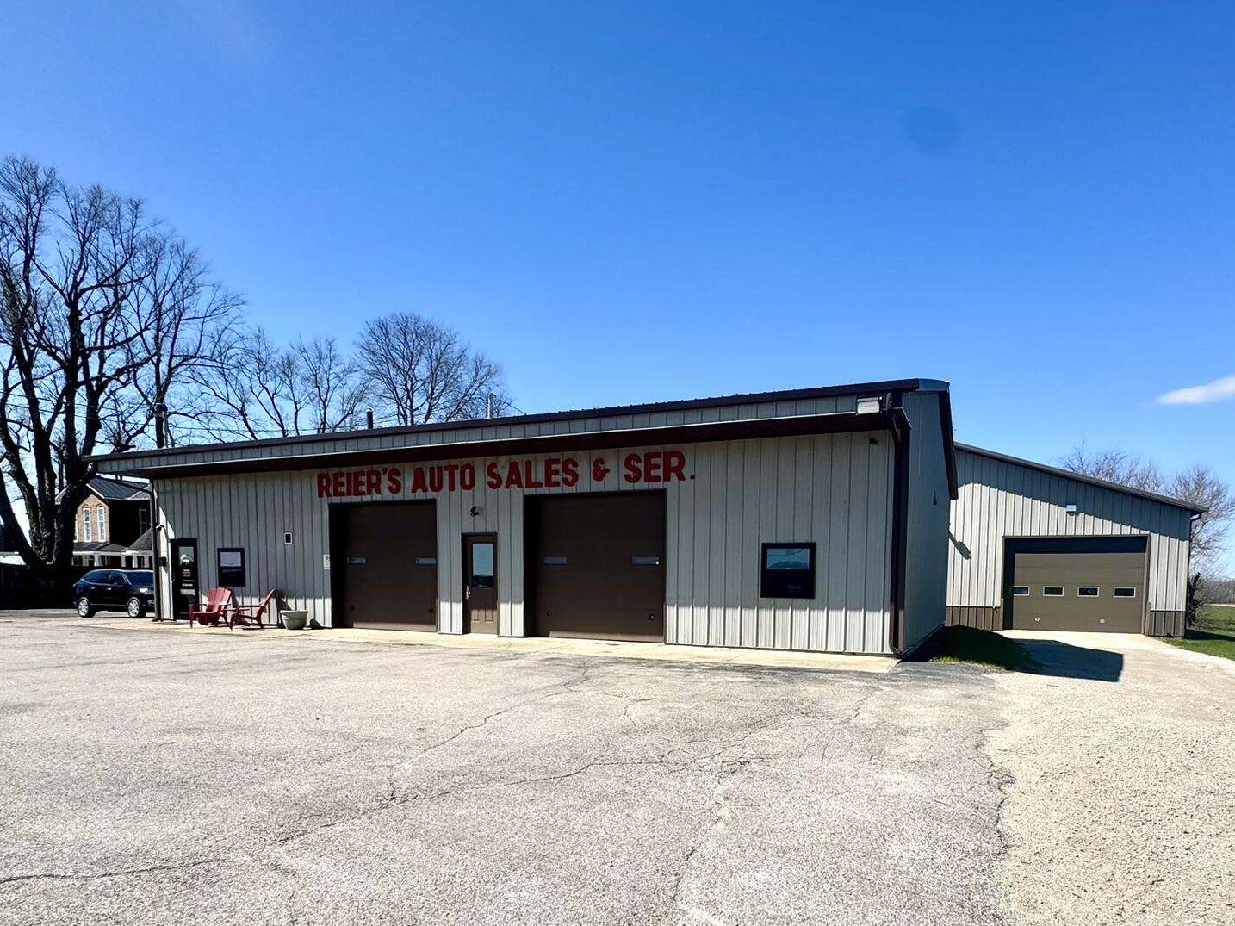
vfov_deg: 63.9
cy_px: 632
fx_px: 713
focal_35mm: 20
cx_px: 704
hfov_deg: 81.3
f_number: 2.2
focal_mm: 2.22
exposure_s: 1/2146
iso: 50
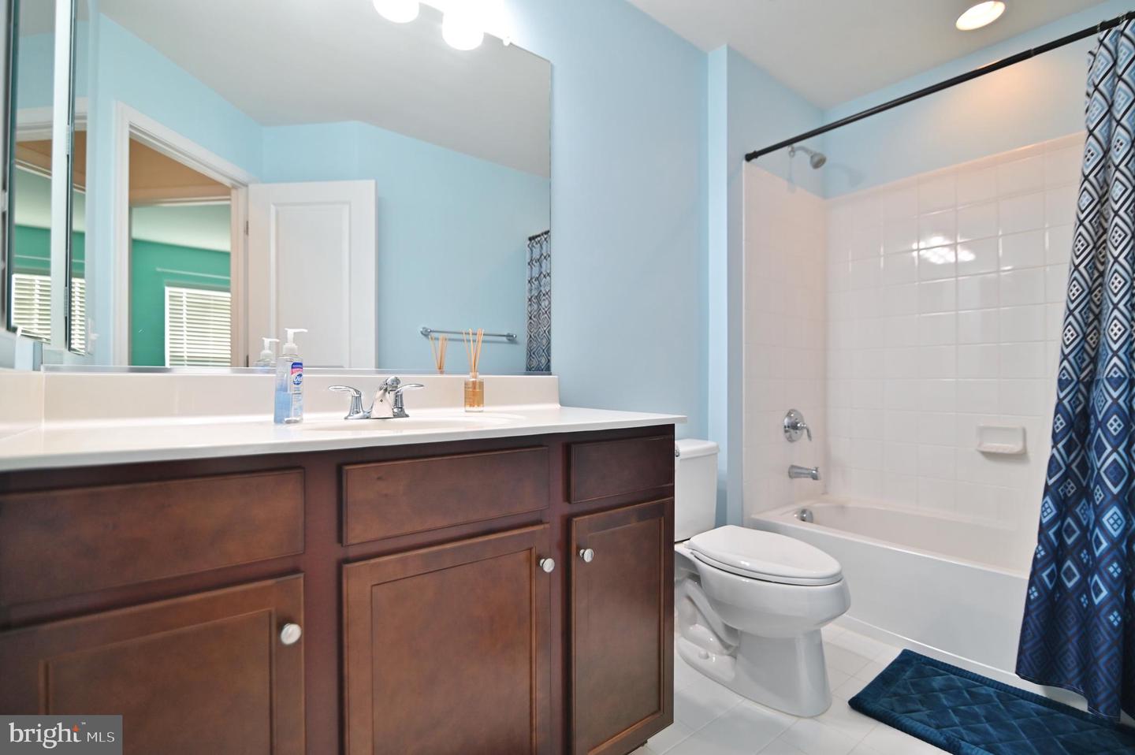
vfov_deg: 73.7
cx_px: 568
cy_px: 378
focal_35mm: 16
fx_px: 504
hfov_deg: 96.8
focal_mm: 16
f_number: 2.8
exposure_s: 1/125
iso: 450
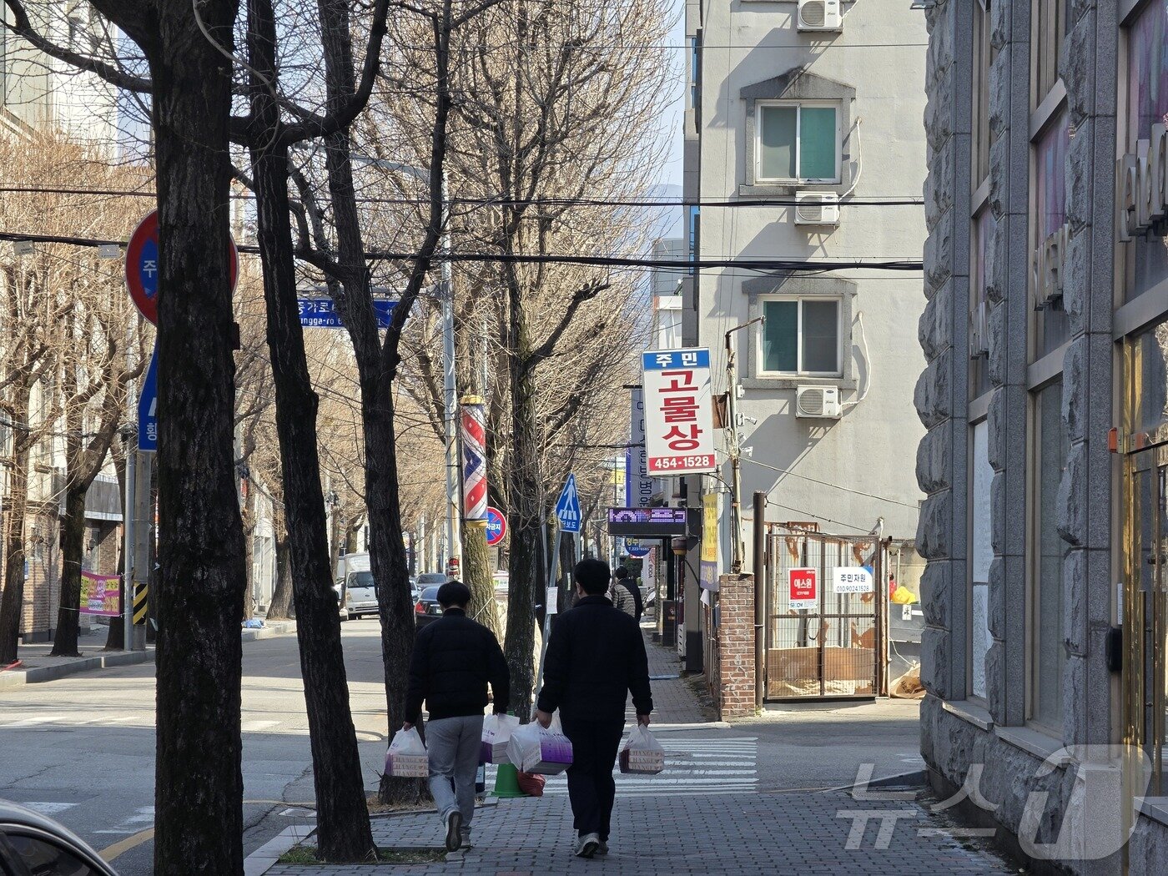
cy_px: 438
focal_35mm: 115
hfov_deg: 17.1
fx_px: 3880
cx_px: 584
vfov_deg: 12.9
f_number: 2.9
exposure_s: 1/574
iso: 50
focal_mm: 18.6
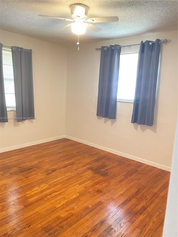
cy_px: 118
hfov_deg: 53.1
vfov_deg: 67.3
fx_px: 178
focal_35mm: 26
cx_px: 89
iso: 500
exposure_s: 1/40
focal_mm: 4.2
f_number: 1.6
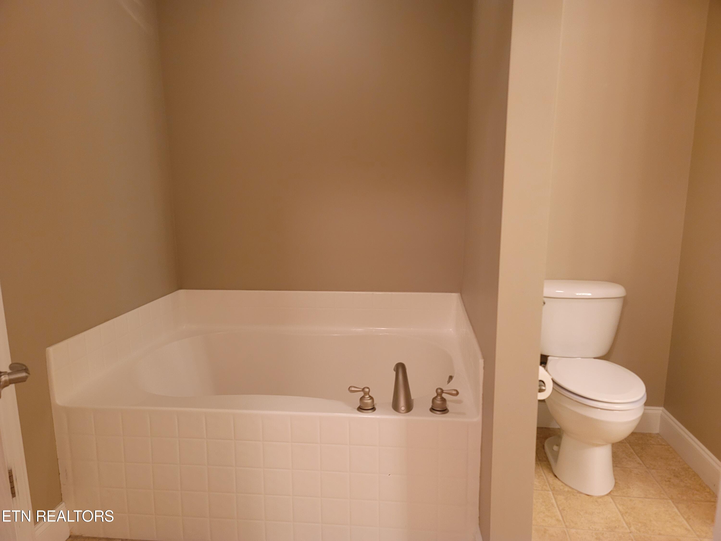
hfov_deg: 69.4
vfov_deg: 54.9
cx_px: 360
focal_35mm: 25
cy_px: 270
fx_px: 521
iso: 500
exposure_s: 1/40
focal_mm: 7
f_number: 1.8
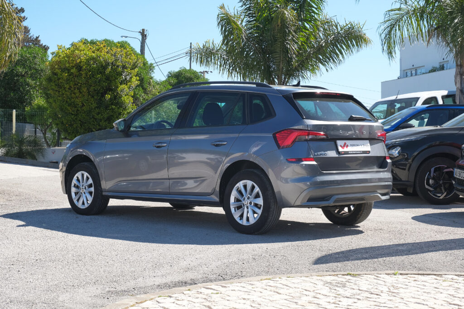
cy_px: 154
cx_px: 232
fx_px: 877
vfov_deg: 20.0
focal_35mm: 68
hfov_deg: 29.7
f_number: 8
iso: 160
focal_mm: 45
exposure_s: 1/200
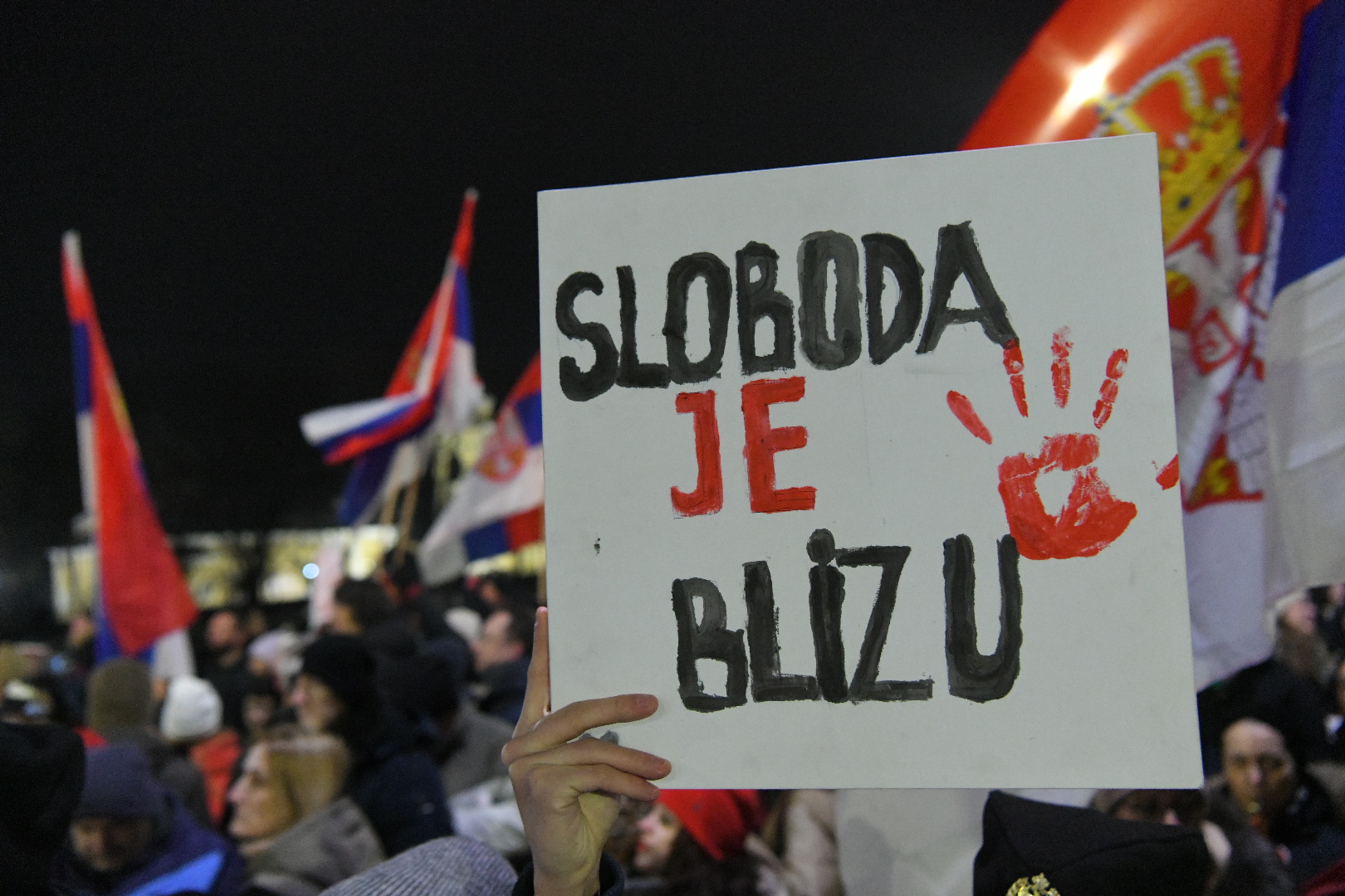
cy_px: 448
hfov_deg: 50.7
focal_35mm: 38
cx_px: 672
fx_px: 1420
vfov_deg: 35.1
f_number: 4
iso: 10000
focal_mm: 38
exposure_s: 1/100
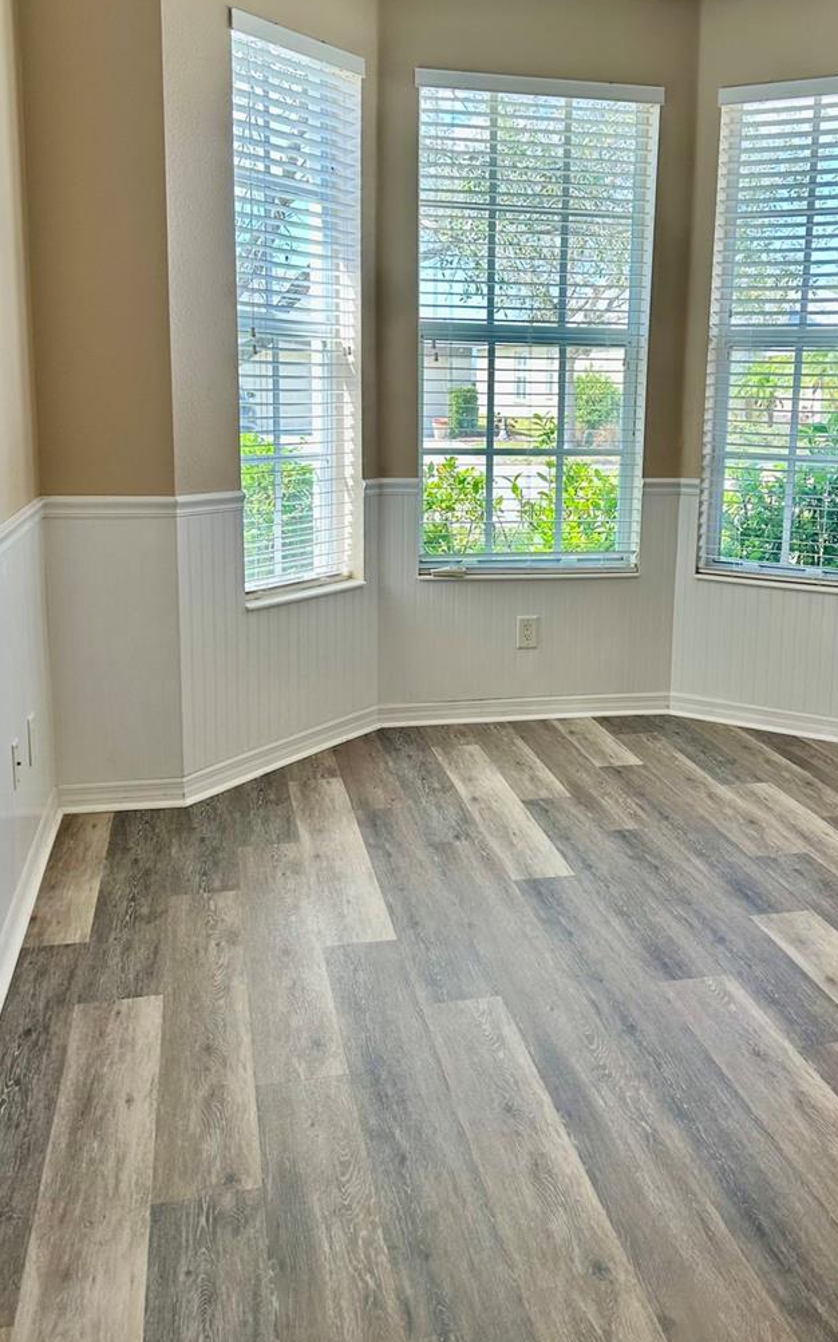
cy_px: 573
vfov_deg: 57.9
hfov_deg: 38.1
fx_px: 1206
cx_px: 515
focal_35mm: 33
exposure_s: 1/160
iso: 50
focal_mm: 5.7
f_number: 1.5
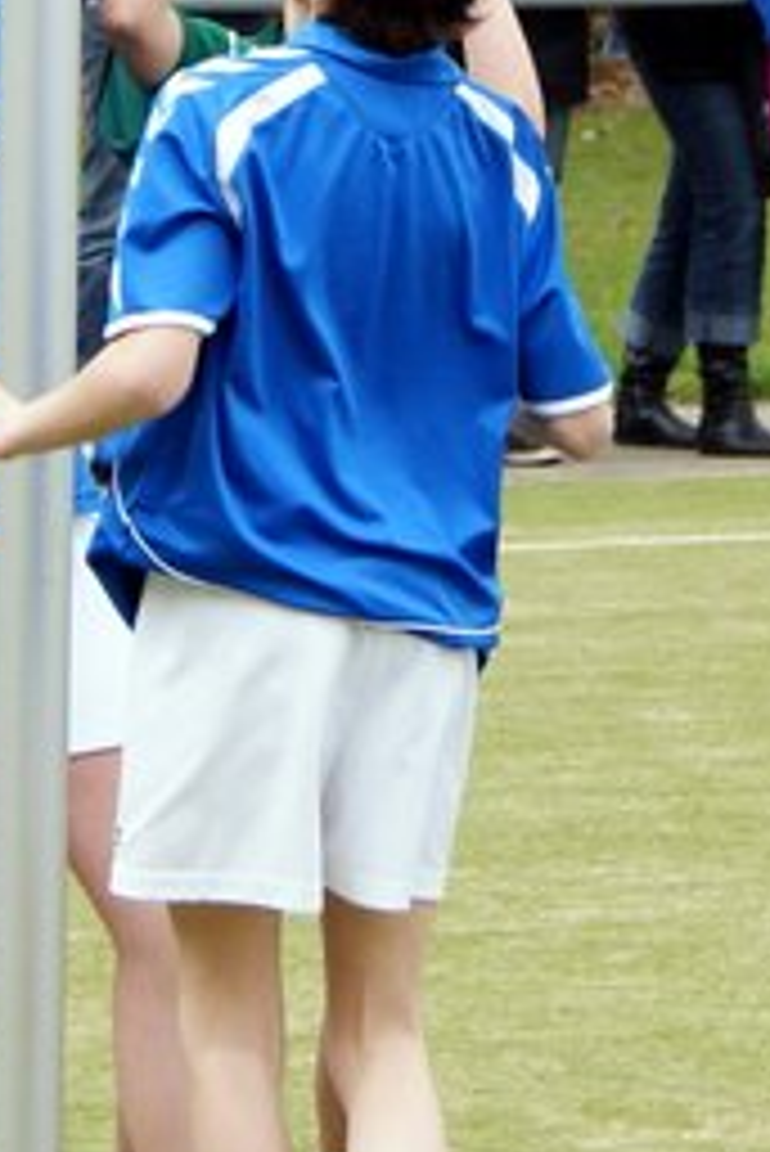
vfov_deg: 5.3
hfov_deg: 3.6
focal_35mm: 386
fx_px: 12377
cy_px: -160
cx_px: 545
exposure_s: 1/320
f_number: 5.6
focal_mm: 55
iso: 200
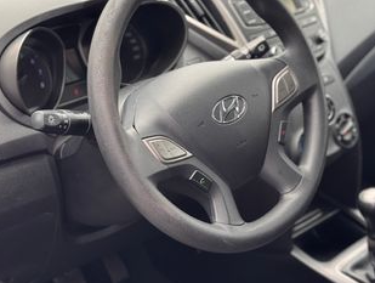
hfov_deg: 26.6
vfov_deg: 20.2
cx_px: 221
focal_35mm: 73
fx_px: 792
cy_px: 97
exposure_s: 1/231
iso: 64
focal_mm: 6.76
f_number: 1.78
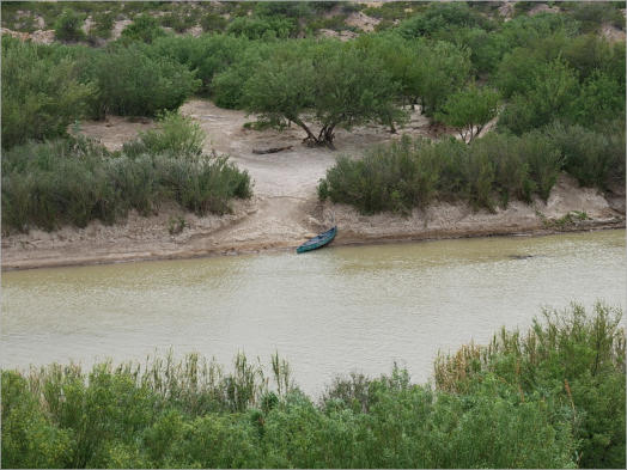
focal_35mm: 120
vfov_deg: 12.3
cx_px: 314
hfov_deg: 16.4
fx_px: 2174
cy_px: 235
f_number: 8
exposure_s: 1/400
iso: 200
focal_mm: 60
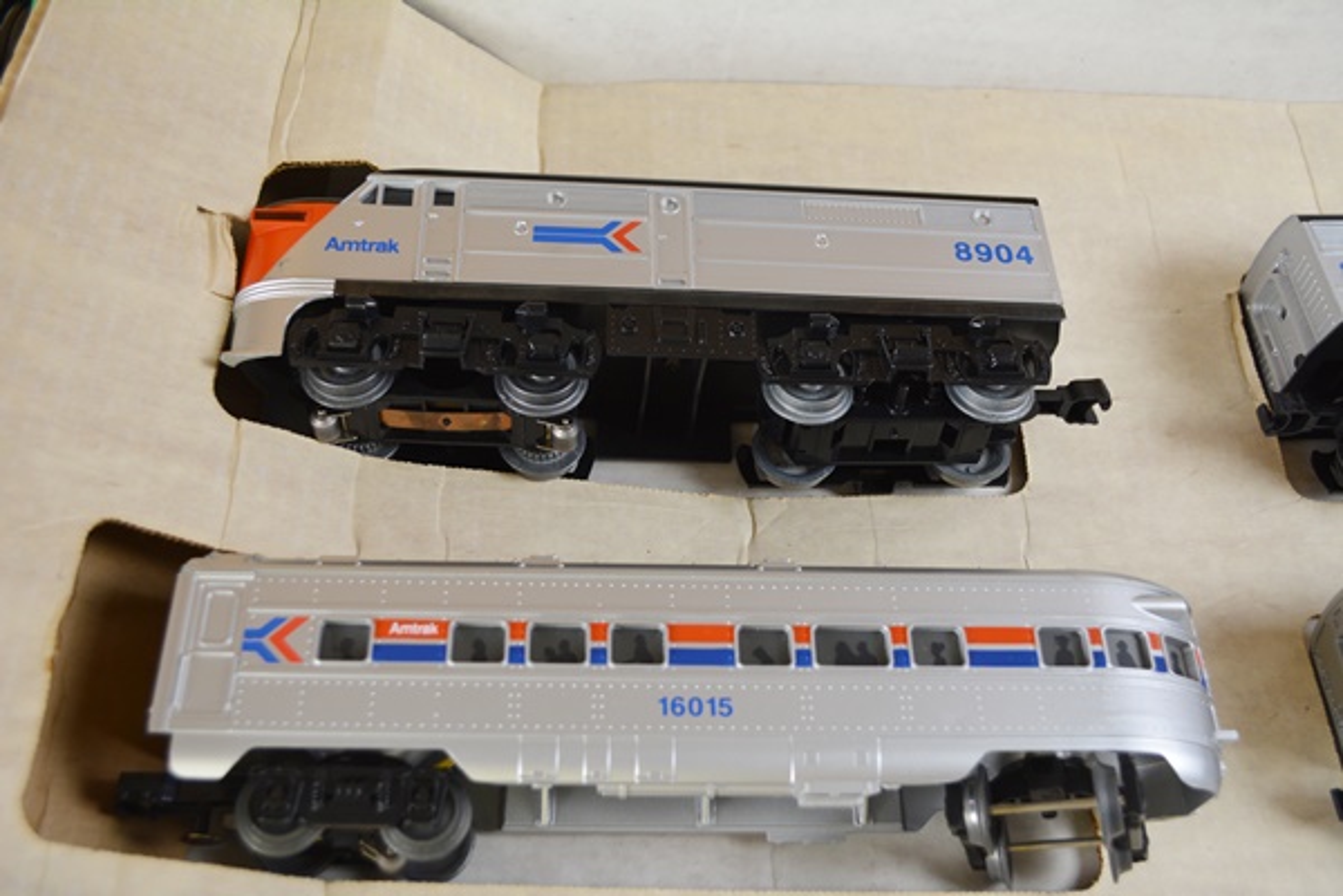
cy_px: 448
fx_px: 1343
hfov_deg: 53.1
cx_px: 672
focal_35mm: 36
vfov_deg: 36.9
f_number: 5
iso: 400
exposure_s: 1/100
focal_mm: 24
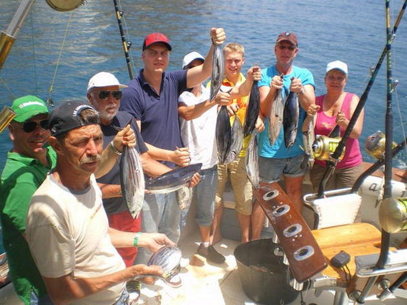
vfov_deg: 39.6
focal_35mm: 36
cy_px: 152
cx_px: 204
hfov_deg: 51.4
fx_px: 423
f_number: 4.6
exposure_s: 1/250
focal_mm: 6.3
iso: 50
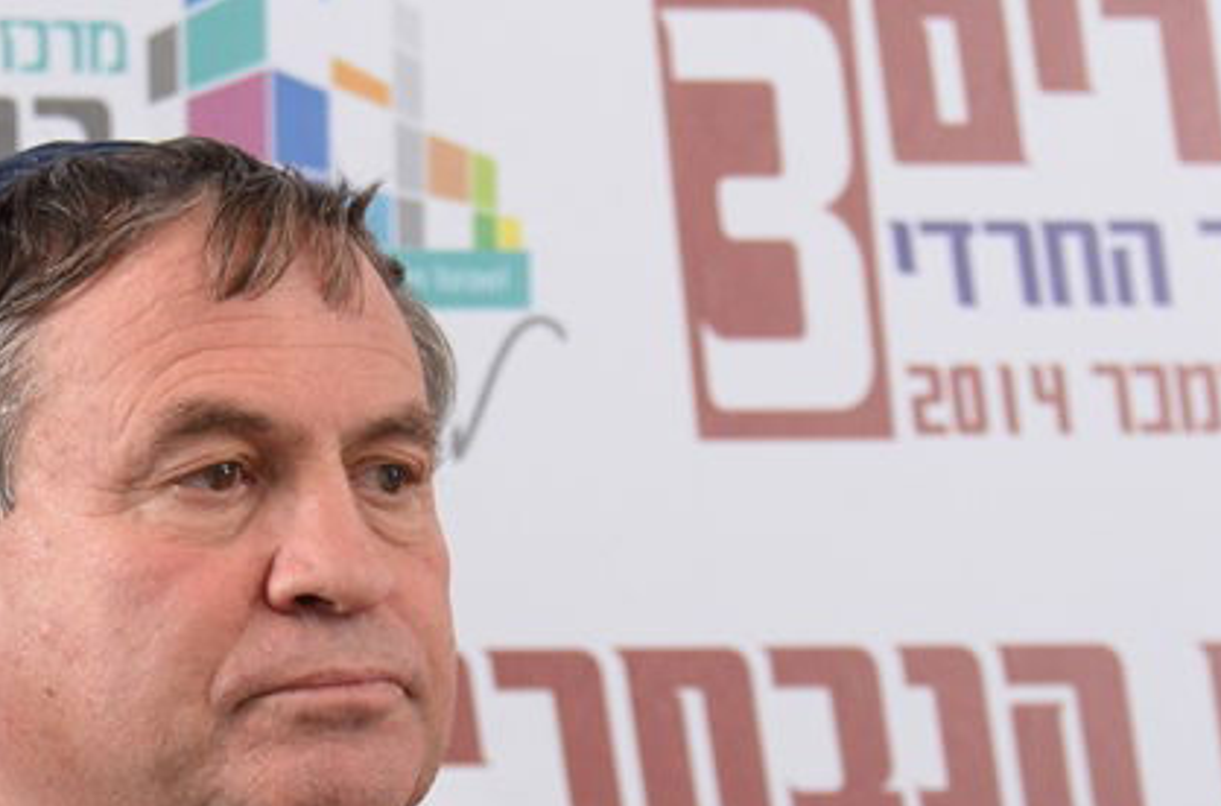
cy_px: 753
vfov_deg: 3.3
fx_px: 13932
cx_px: 318
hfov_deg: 5.0
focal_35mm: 412
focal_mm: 112
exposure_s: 1/100
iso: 800
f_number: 8
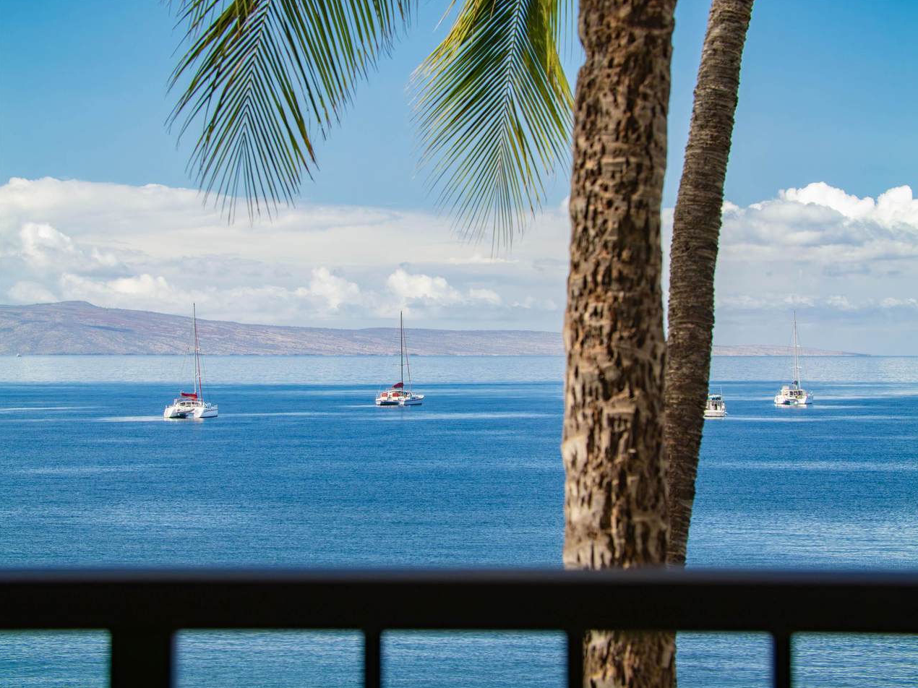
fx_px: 3579
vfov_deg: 11.0
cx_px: 461
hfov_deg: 14.6
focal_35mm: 135
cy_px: 343
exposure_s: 1/500
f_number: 8
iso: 500
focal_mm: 67
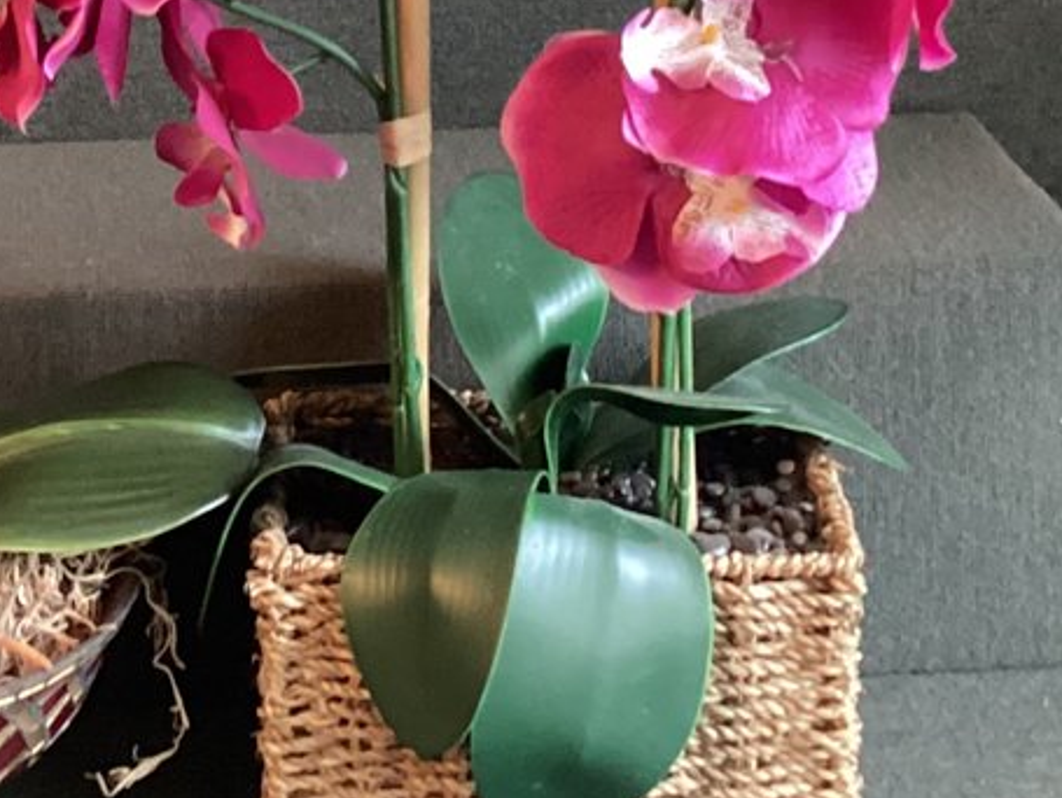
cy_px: -181
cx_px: 183
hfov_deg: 18.8
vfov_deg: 13.9
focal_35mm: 103
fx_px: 3162
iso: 500
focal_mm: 3.3
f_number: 2.4
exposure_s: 1/25
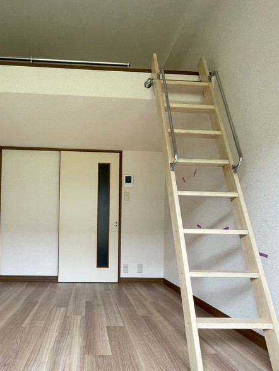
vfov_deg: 83.1
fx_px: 204
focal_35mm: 19
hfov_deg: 67.0
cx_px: 95
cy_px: 231
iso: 200
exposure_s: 1/99
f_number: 2.4
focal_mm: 1.55
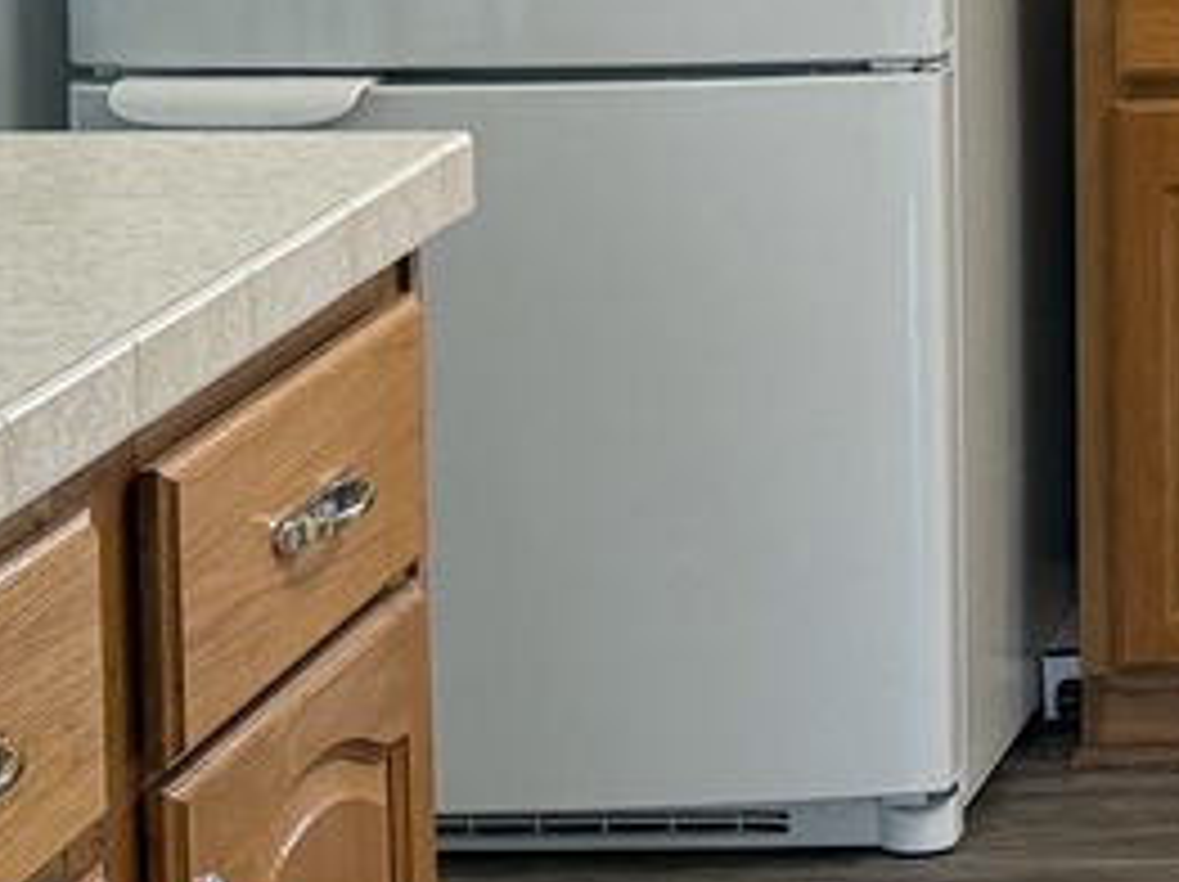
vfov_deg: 10.8
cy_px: -400
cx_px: 2250
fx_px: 4492
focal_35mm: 132
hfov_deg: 13.2
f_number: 1.78
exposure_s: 1/148
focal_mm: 6.76
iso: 200
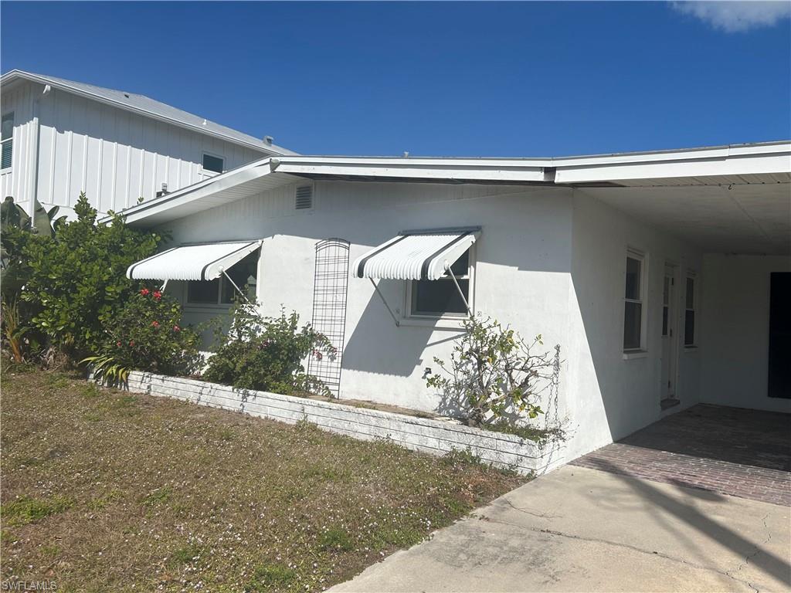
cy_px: 296
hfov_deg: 67.3
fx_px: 594
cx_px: 396
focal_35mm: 26
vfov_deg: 53.1
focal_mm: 5.7
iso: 50
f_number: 1.5
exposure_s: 1/9434
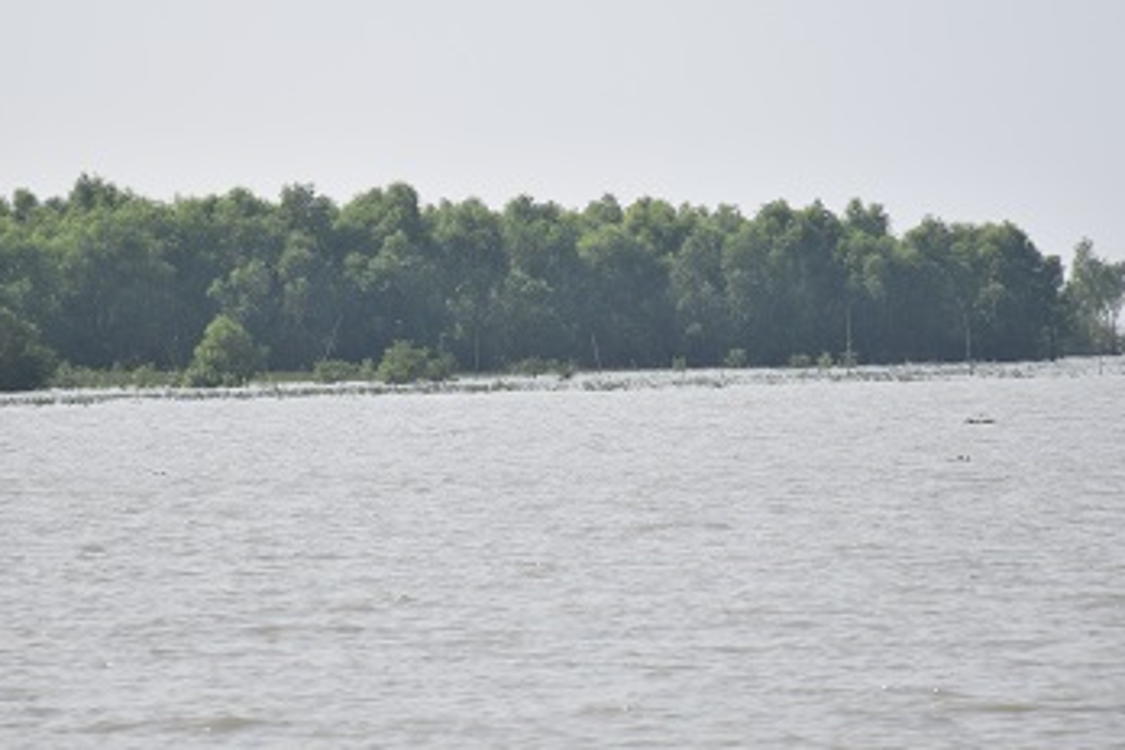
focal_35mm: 302
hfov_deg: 6.8
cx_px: 501
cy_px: 221
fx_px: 9437
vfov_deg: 4.6
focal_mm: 140
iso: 200
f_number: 7.1
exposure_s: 1/800
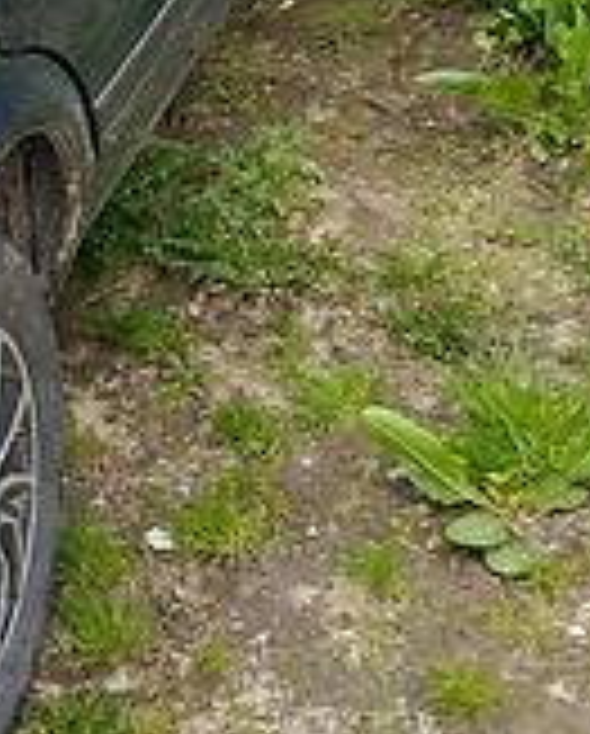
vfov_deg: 21.7
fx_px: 1872
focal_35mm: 86
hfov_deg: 16.8
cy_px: 77
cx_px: -203
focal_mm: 3.9
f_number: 1.9
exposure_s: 1/1112
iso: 250
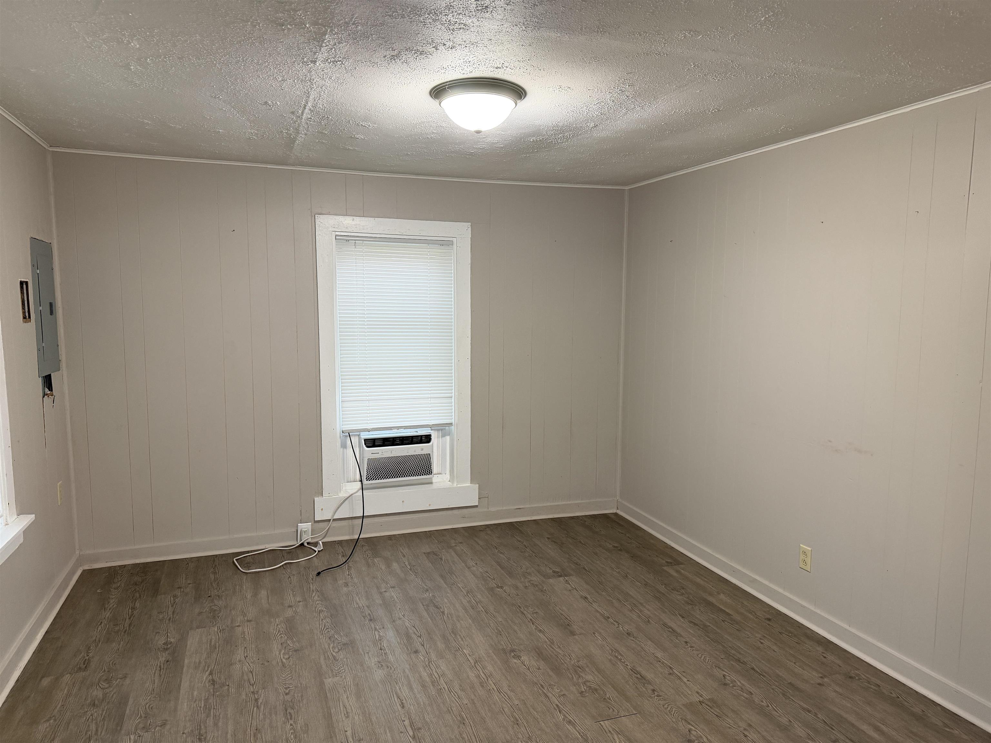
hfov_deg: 71.6
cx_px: 496
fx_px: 687
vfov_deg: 56.8
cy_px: 372
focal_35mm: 24
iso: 250
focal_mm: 6.76
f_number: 1.78
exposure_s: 1/60
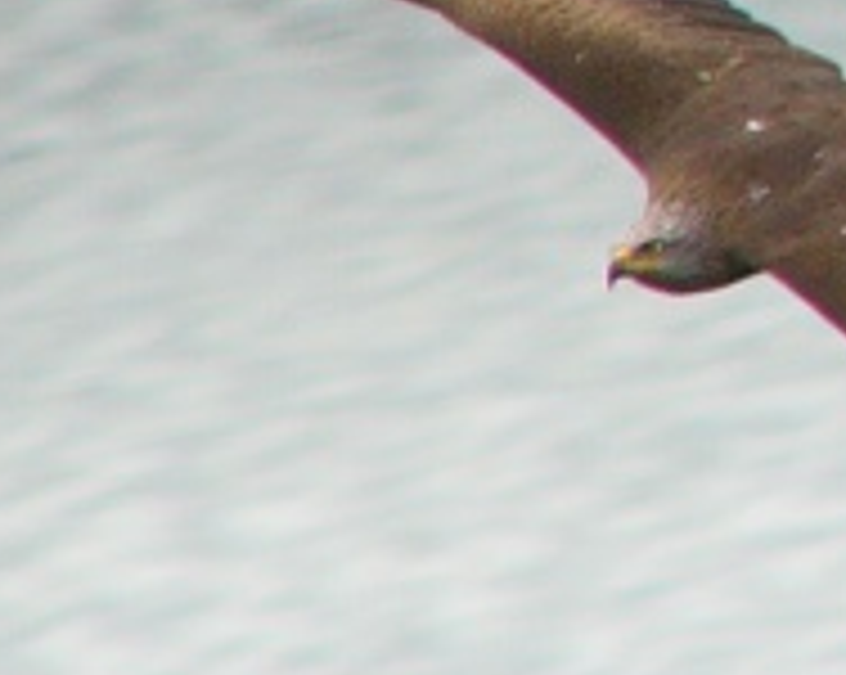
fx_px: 26938
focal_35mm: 1077
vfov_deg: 1.4
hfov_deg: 1.8
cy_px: 166
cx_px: 909
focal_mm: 72
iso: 100
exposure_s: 1/250
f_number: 5.2
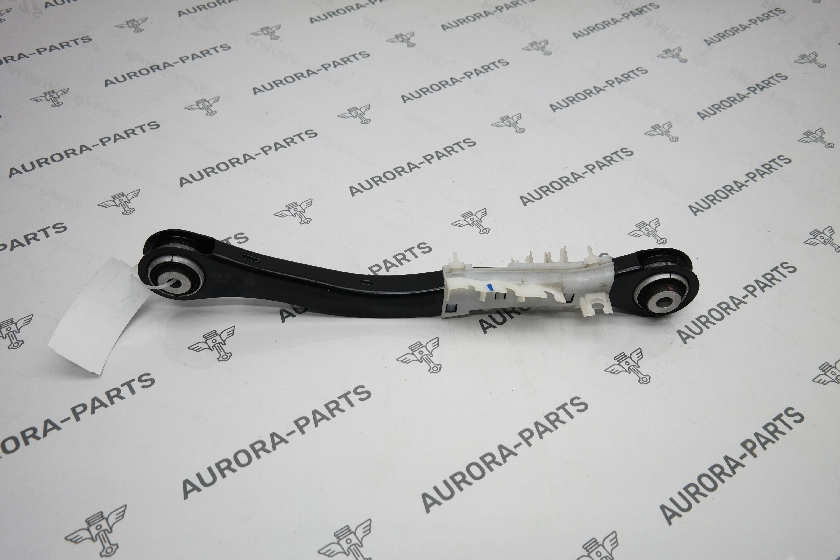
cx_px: 420
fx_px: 770
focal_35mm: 33
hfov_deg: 57.2
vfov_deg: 40.0
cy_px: 280
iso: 100
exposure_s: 1/80
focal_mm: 22
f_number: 4
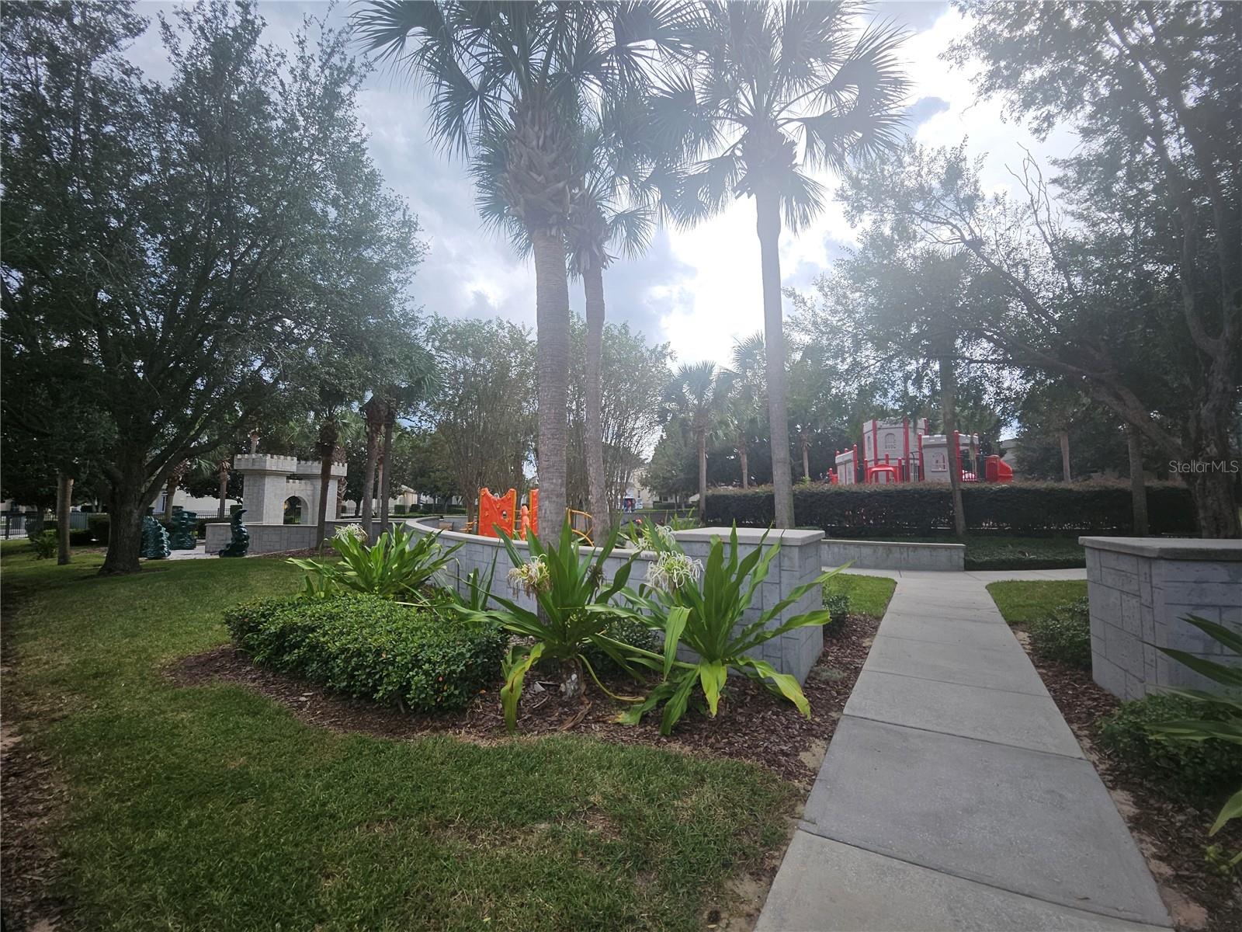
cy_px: 466
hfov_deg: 106.2
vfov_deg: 89.9
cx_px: 621
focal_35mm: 13
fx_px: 466
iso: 32
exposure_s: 1/868
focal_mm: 1.7
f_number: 2.2
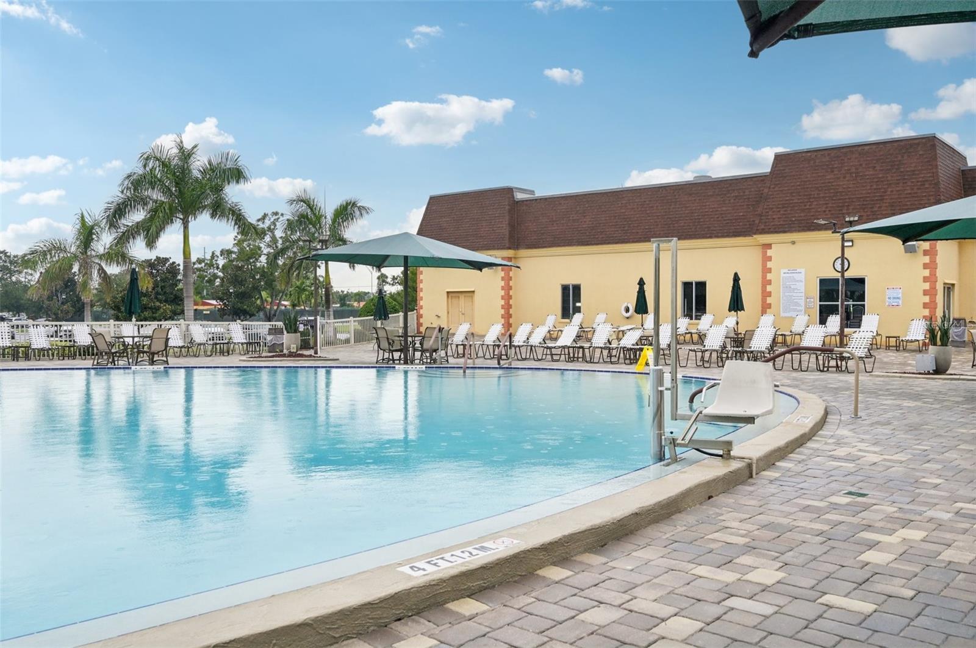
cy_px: 324
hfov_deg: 62.0
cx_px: 488
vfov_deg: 43.5
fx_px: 812
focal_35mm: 30
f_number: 8
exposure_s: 1/500
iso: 400
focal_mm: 30
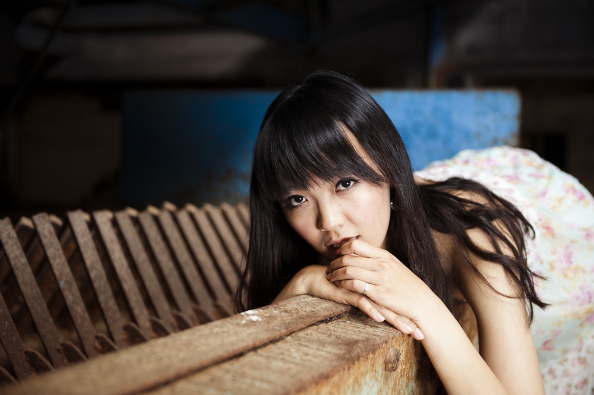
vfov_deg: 22.6
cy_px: 198
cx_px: 297
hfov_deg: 33.4
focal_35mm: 60
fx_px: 989
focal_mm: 60
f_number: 3.2
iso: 640
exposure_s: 1/100
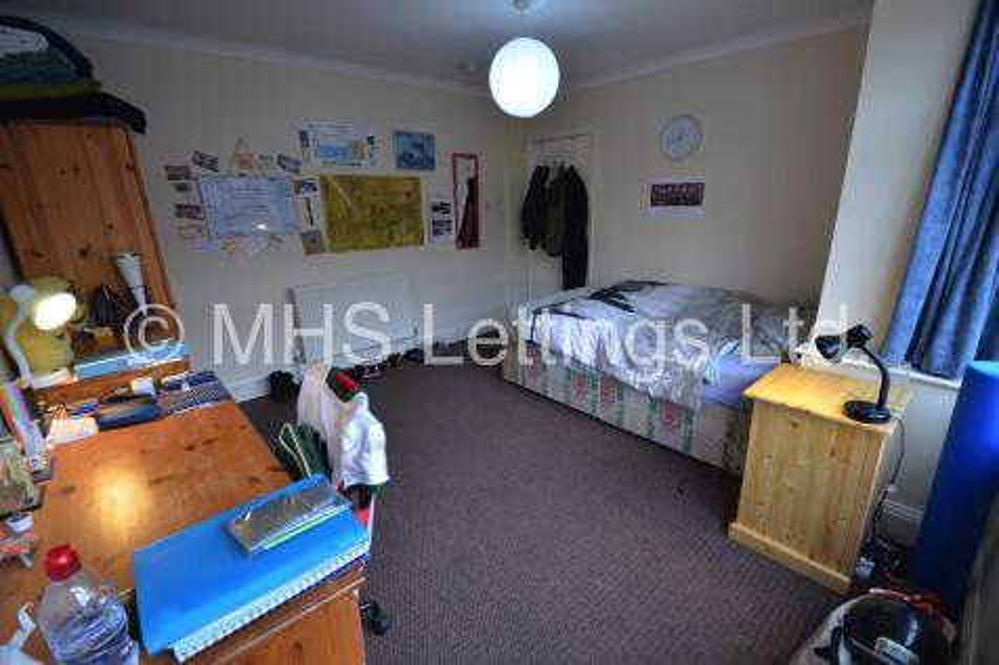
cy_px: 332
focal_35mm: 15
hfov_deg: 100.4
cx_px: 500
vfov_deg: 77.3
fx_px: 416
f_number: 4.5
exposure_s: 1/125
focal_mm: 10
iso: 1000
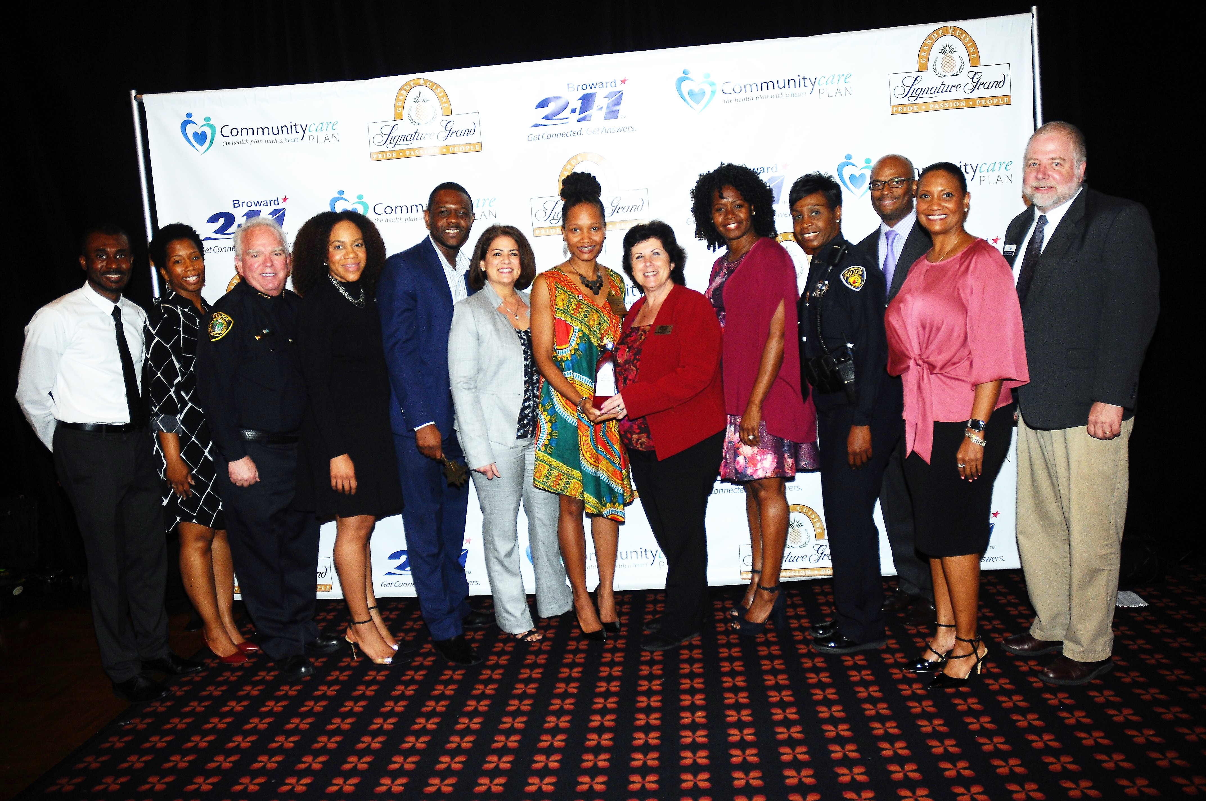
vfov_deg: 47.8
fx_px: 903
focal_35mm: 27
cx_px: 603
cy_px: 400
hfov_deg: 67.4
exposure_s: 1/60
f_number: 3.5
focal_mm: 18
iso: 500
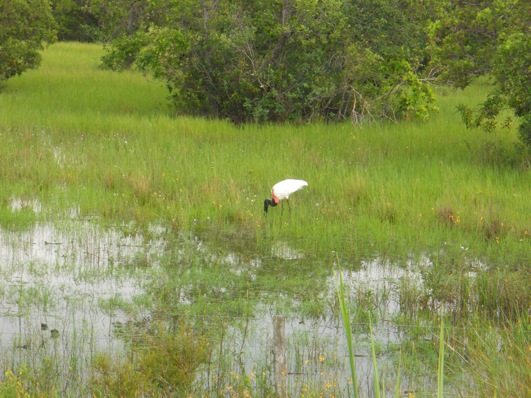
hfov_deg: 15.6
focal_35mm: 126
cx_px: 266
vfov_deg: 11.8
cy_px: 199
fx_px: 1933
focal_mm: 22.6
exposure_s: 1/250
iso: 320
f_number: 6.2
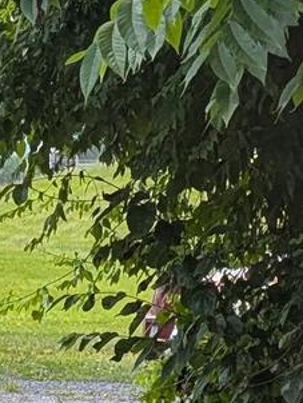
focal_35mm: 249
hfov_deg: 5.9
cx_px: -144
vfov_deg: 7.9
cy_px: 195
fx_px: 2902
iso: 19
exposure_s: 1/464
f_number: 1.68
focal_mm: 6.9
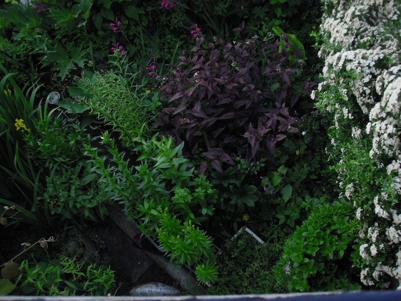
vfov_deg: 37.7
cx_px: 200
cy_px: 150
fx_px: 440
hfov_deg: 49.0
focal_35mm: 38
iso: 100
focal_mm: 6.7
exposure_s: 1/50
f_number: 3.5
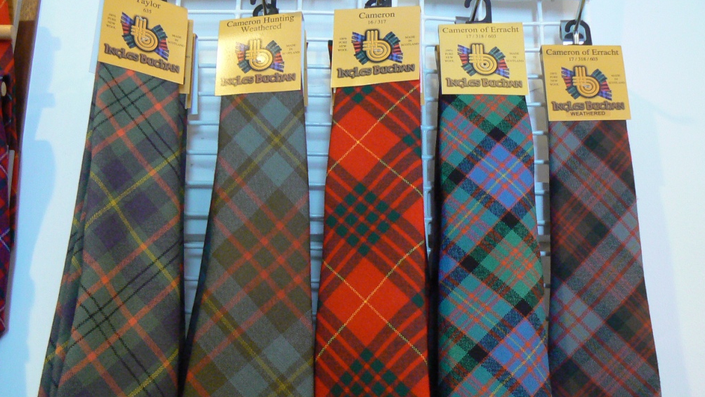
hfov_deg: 50.5
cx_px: 356
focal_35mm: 40
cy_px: 259
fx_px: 748
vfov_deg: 29.5
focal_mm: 6
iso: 200
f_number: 2.8
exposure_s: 1/8
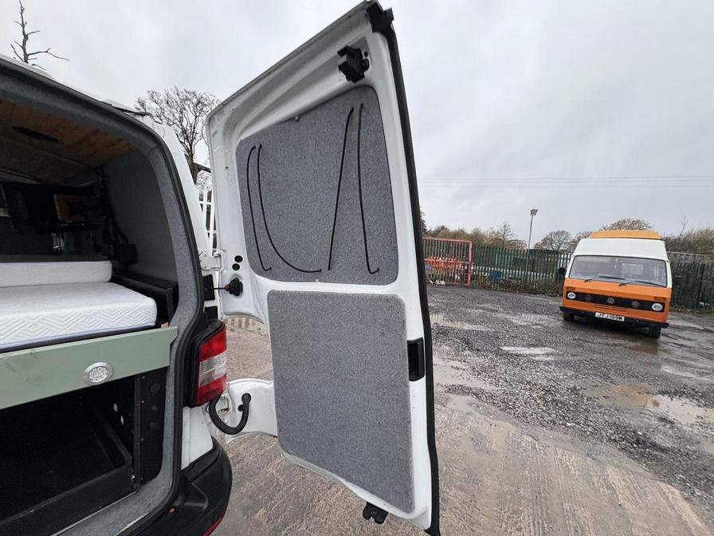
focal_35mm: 14
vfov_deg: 85.7
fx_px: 289
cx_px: 357
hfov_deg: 102.1
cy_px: 268
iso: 320
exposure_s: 1/60
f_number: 2.2
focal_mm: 2.22
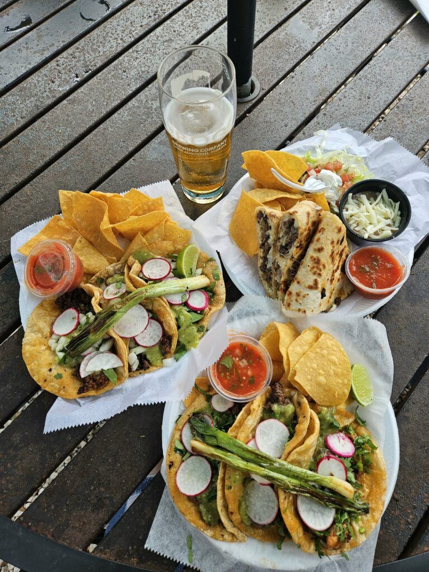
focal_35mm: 23
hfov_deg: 58.9
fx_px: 380
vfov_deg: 73.9
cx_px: 214
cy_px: 286
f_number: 1.8
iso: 25
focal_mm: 5.4
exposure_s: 1/435
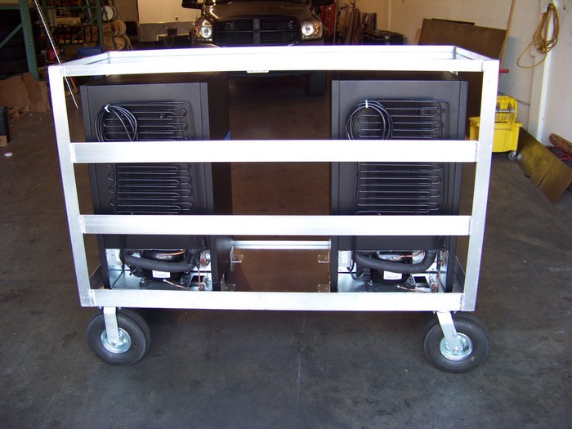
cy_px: 214
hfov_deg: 51.4
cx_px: 286
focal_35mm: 36
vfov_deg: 39.7
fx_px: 595
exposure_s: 1/30
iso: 73
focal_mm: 5.85
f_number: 2.8
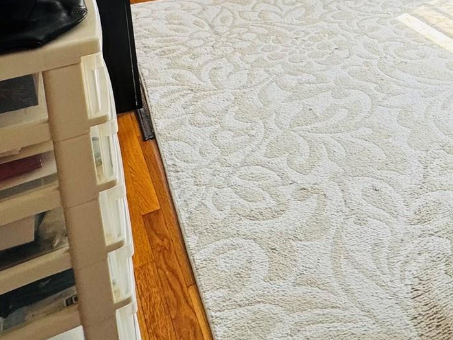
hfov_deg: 43.1
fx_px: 536
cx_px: 378
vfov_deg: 30.2
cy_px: -62
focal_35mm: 41
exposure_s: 1/99
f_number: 2.2
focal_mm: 2.22
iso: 40
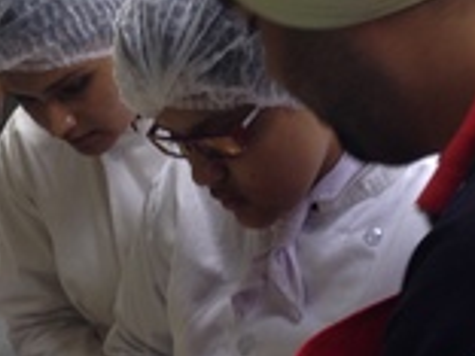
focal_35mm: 106
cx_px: 222
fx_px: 1455
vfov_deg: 14.0
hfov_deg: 18.5
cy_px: 160
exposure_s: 1/20
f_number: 2.4
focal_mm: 4.12
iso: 64
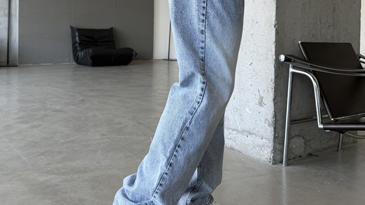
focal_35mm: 37
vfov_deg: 31.1
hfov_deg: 54.0
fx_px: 358
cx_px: 176
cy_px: 37
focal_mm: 6.76
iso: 64
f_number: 1.78
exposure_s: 1/121
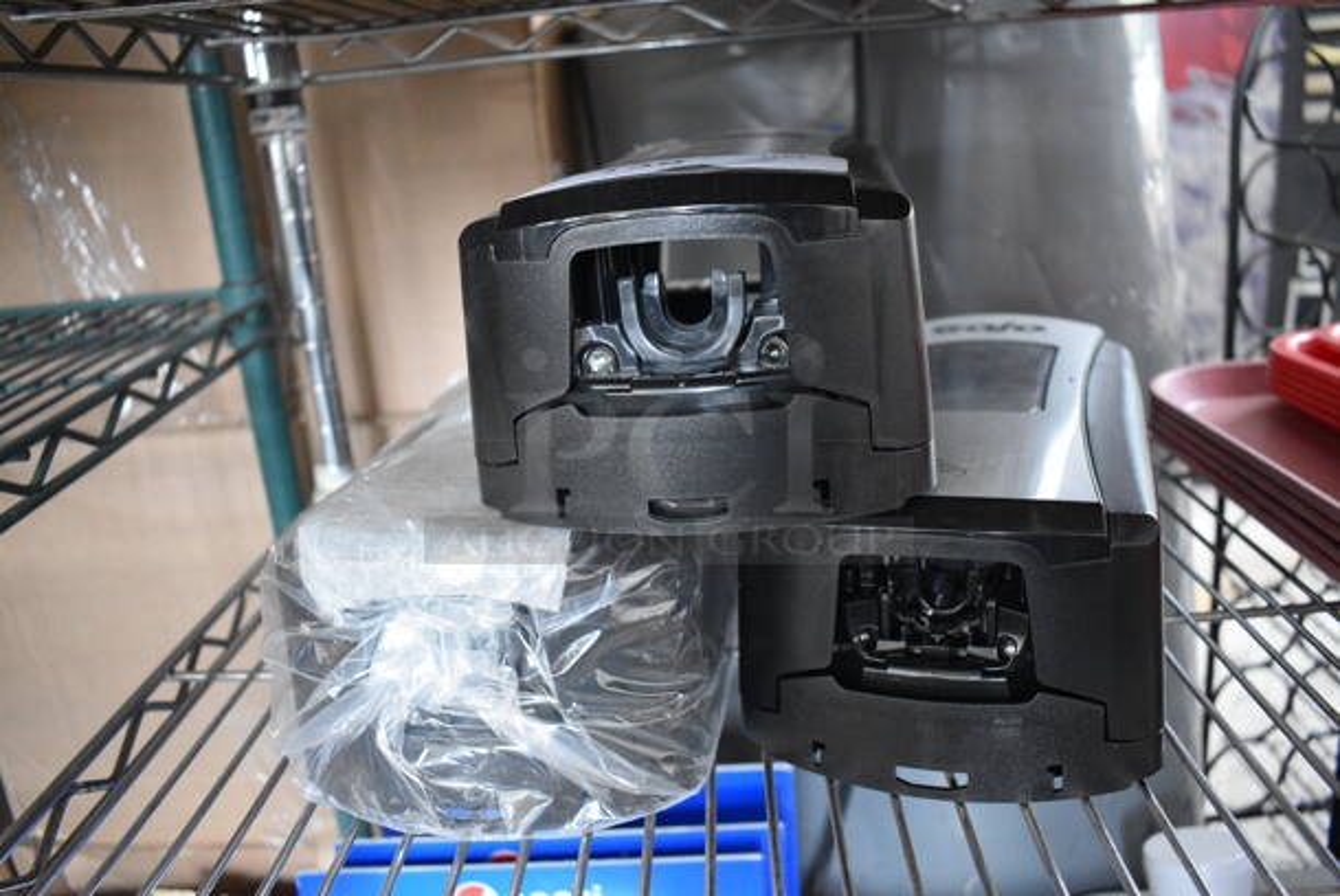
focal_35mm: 30
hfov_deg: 61.9
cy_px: 448
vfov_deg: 43.7
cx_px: 670
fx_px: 1118
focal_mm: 20
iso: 3600
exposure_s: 1/125
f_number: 3.5
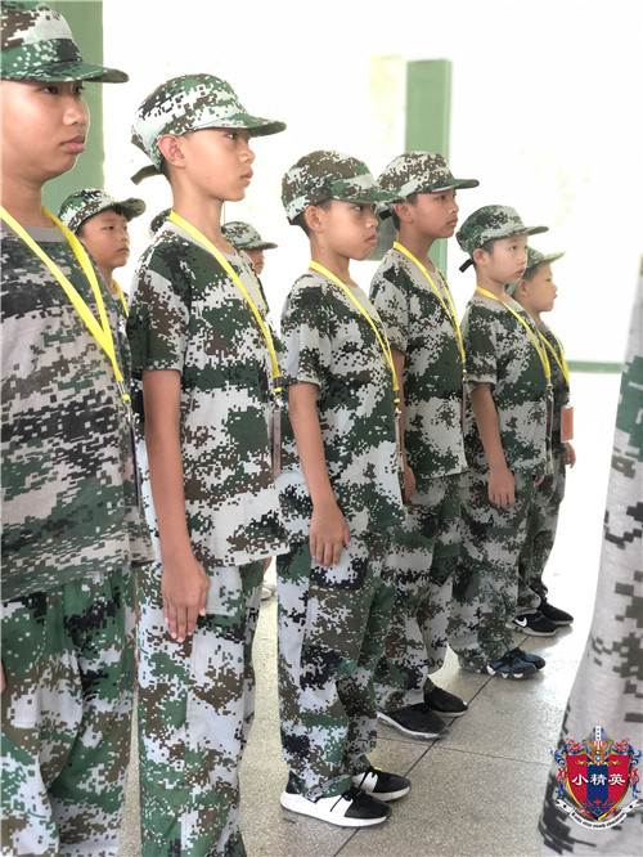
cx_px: 322
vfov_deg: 36.8
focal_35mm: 52
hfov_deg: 28.1
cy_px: 428
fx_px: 1287
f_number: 2.4
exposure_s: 1/24
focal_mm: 6
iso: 125
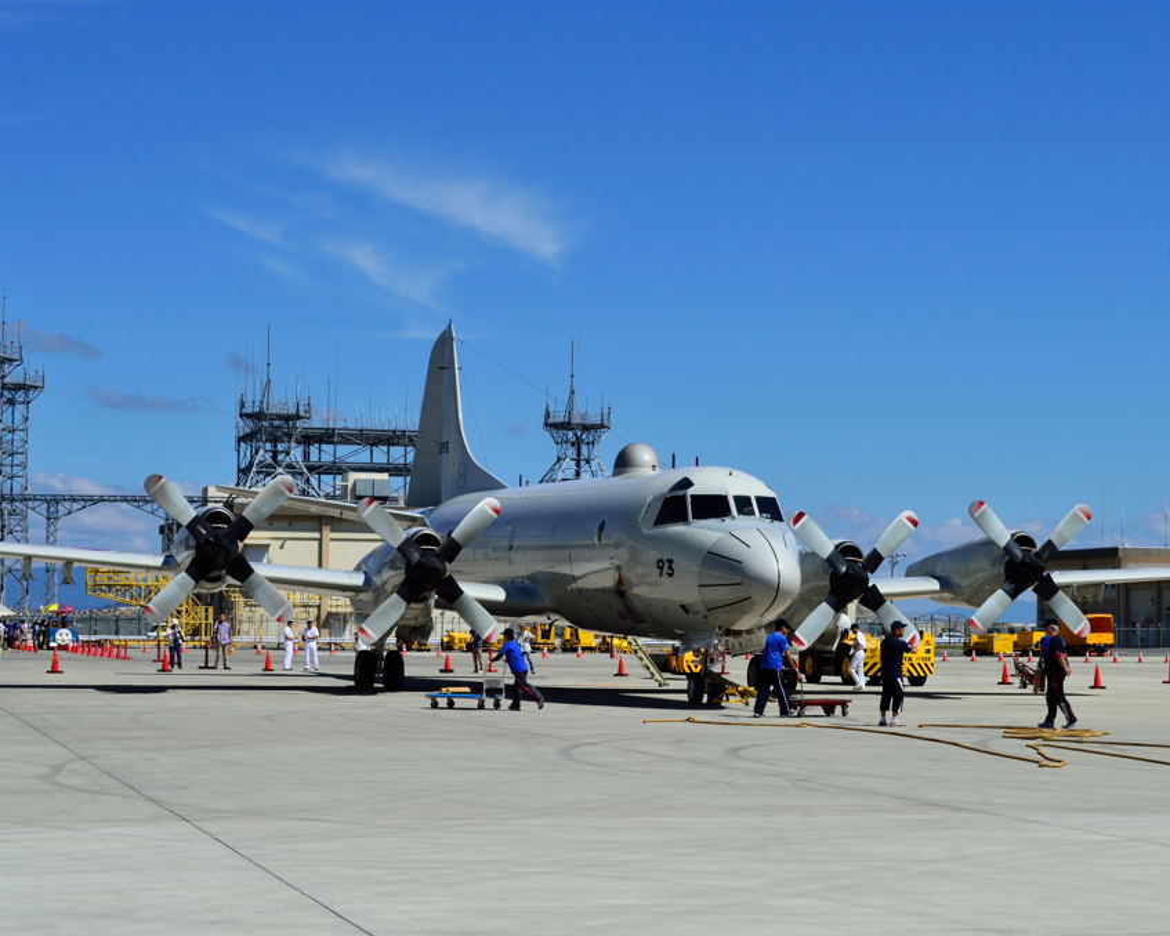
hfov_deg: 27.9
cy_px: 468
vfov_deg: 22.5
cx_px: 663
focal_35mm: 68
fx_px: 2355
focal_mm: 40
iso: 100
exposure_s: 1/400
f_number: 10
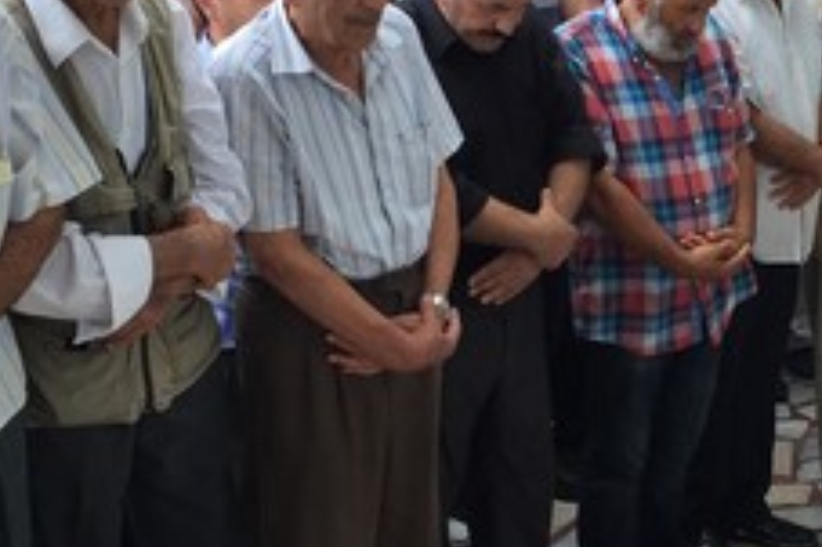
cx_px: 652
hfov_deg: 22.6
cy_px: 283
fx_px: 2031
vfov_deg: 15.3
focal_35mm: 89
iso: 32
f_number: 2.2
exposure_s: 1/128
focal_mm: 4.15
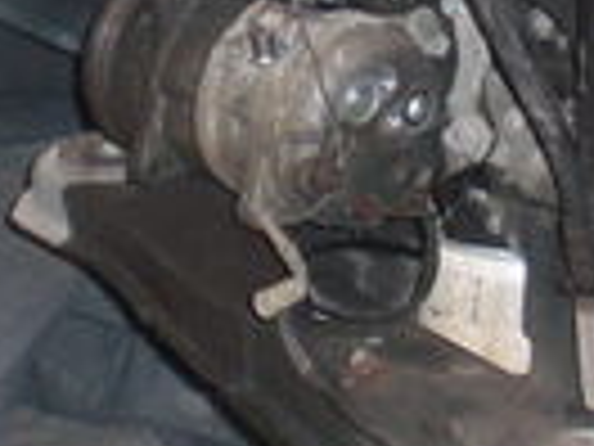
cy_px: -23
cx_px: 608
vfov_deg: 8.4
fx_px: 3003
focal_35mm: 175
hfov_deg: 11.2
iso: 200
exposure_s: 1/60
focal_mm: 6.3
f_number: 3.1
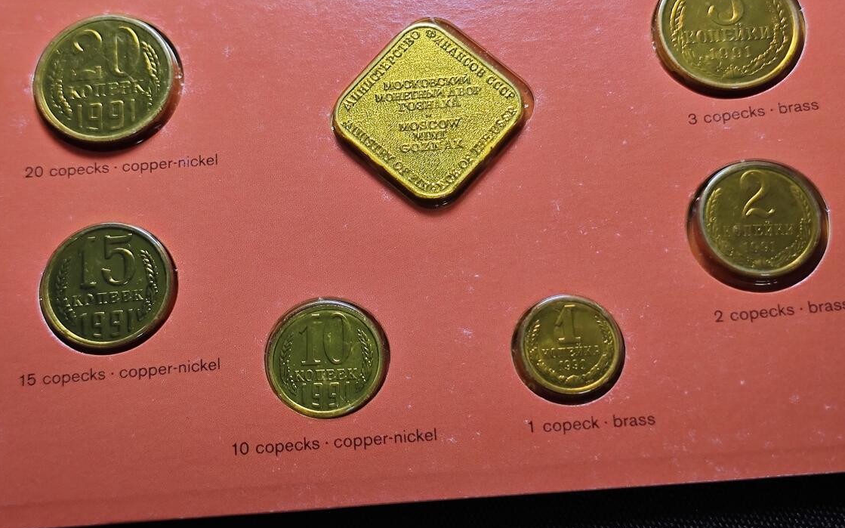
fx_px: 1497
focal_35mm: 65
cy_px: 221
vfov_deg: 20.0
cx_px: 387
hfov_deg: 31.5
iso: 80
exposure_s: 1/74.2
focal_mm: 5.84
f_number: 1.6
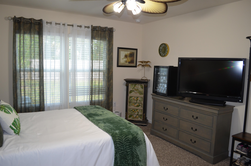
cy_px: 83
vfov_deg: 47.7
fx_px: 188
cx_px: 126
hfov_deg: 67.5
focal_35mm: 27
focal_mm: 18
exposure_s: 1/60
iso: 400
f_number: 3.5
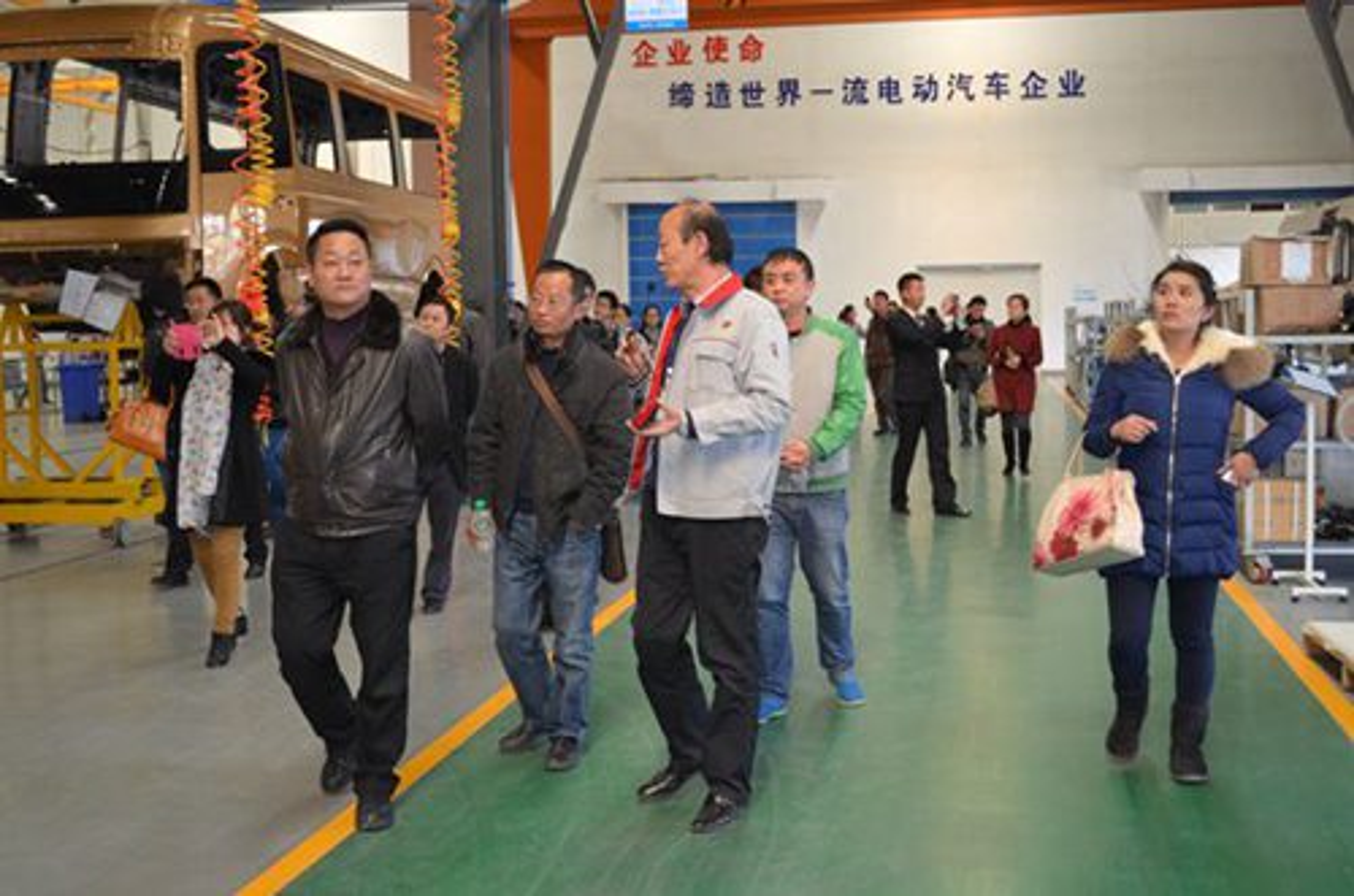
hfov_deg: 41.2
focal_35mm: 48
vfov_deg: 27.9
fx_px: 1801
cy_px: 448
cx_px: 677
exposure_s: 1/60
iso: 800
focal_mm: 32
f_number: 4.8
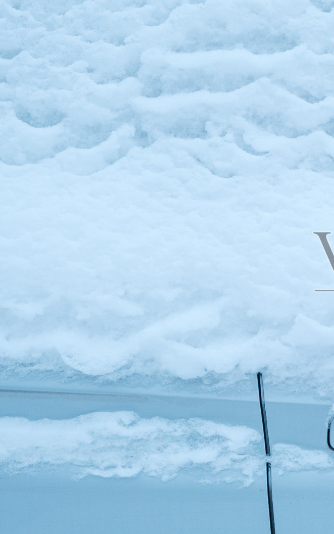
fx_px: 1325
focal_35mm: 91
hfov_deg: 14.0
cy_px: 266
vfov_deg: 22.8
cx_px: 398
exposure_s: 1/850
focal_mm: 39
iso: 640
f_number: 4.5
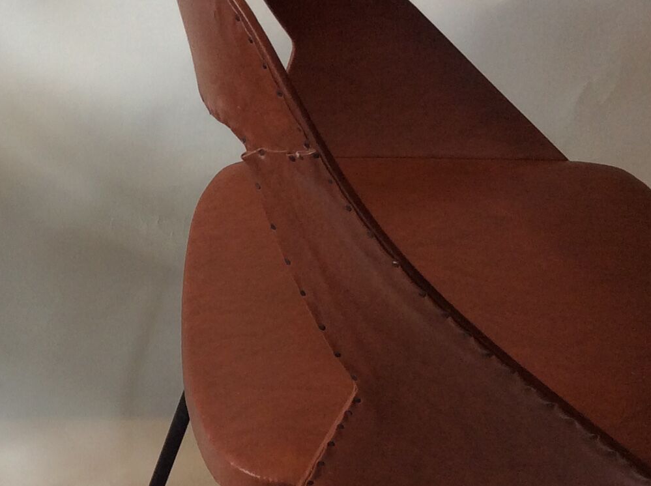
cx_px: 6
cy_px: 276
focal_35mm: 83
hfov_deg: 22.7
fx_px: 1558
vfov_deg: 17.7
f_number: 2.4
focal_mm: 3.3
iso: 50
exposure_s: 1/50
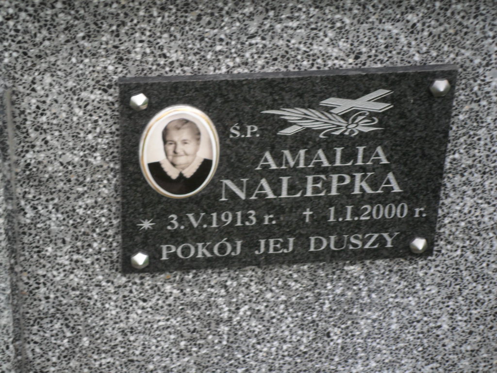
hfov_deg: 18.2
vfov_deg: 13.7
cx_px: 248
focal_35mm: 108
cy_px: 186
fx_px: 1551
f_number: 5
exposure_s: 1/60
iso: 120
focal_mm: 19.6
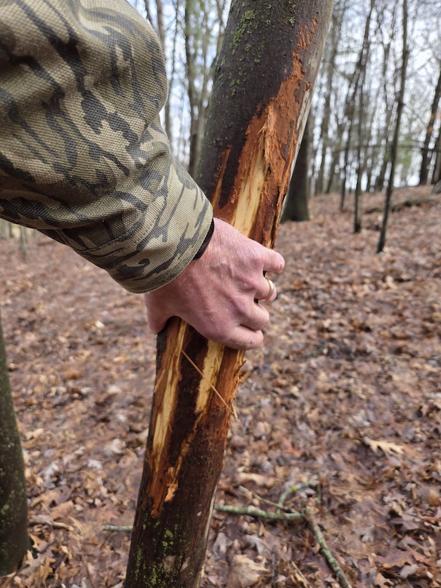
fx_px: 391
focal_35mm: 23
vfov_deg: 73.9
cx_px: 220
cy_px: 294
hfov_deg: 58.9
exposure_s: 1/622
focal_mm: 5.4
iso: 80
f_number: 1.8
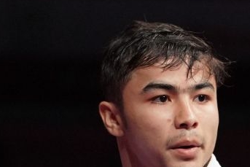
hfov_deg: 2.0
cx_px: 391
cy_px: 299
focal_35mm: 1050
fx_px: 7294
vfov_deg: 1.3
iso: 3200
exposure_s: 1/1000
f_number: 2.8
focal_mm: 200
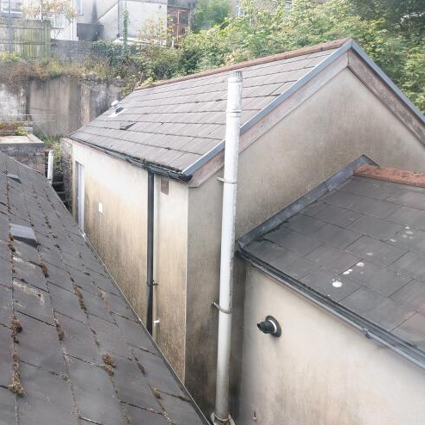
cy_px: 143
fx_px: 306
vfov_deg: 67.8
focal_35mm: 22
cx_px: 84
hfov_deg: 63.5
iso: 41
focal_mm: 2.23
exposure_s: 1/162
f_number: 1.95
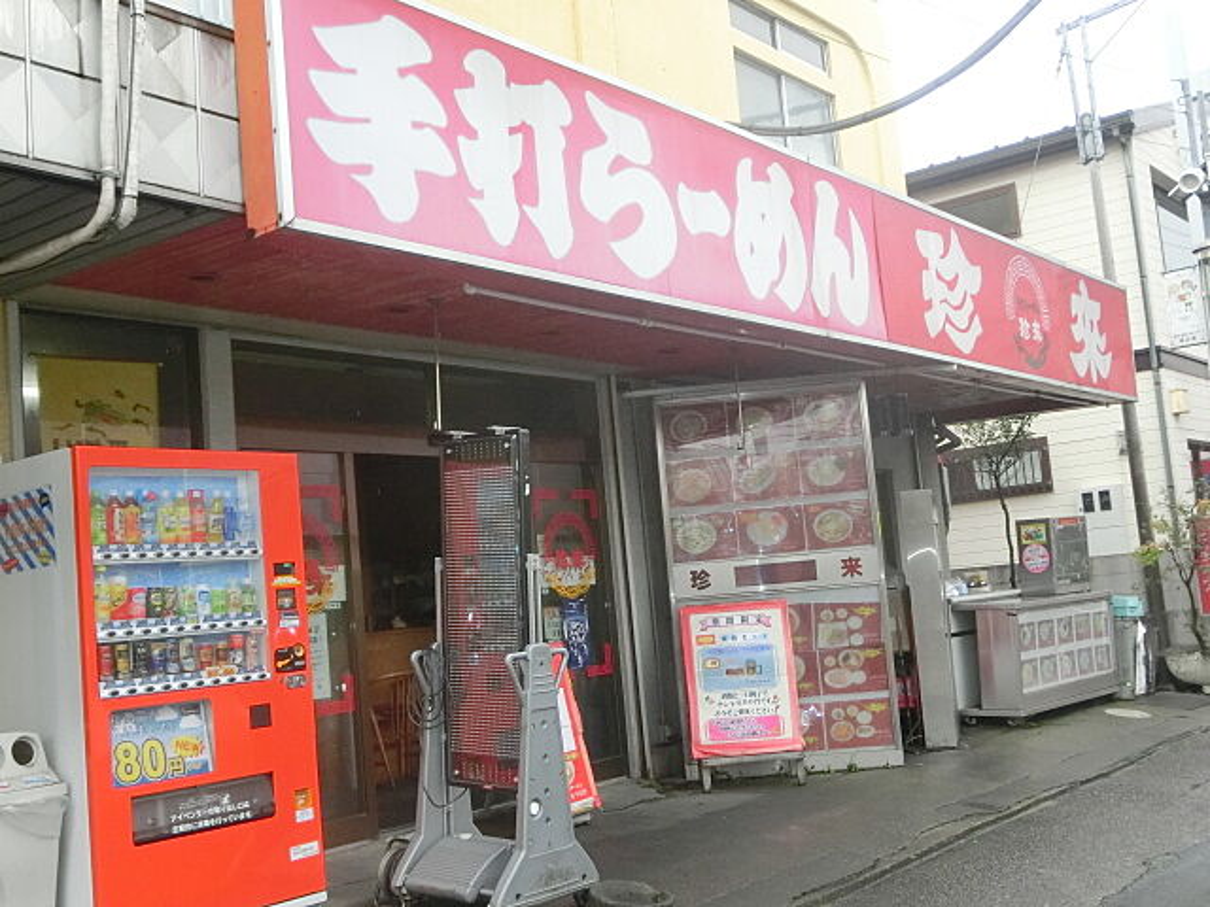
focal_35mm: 40
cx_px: 605
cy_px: 454
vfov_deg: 36.0
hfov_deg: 46.8
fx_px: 1398
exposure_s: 1/400
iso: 400
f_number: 4
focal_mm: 7.15
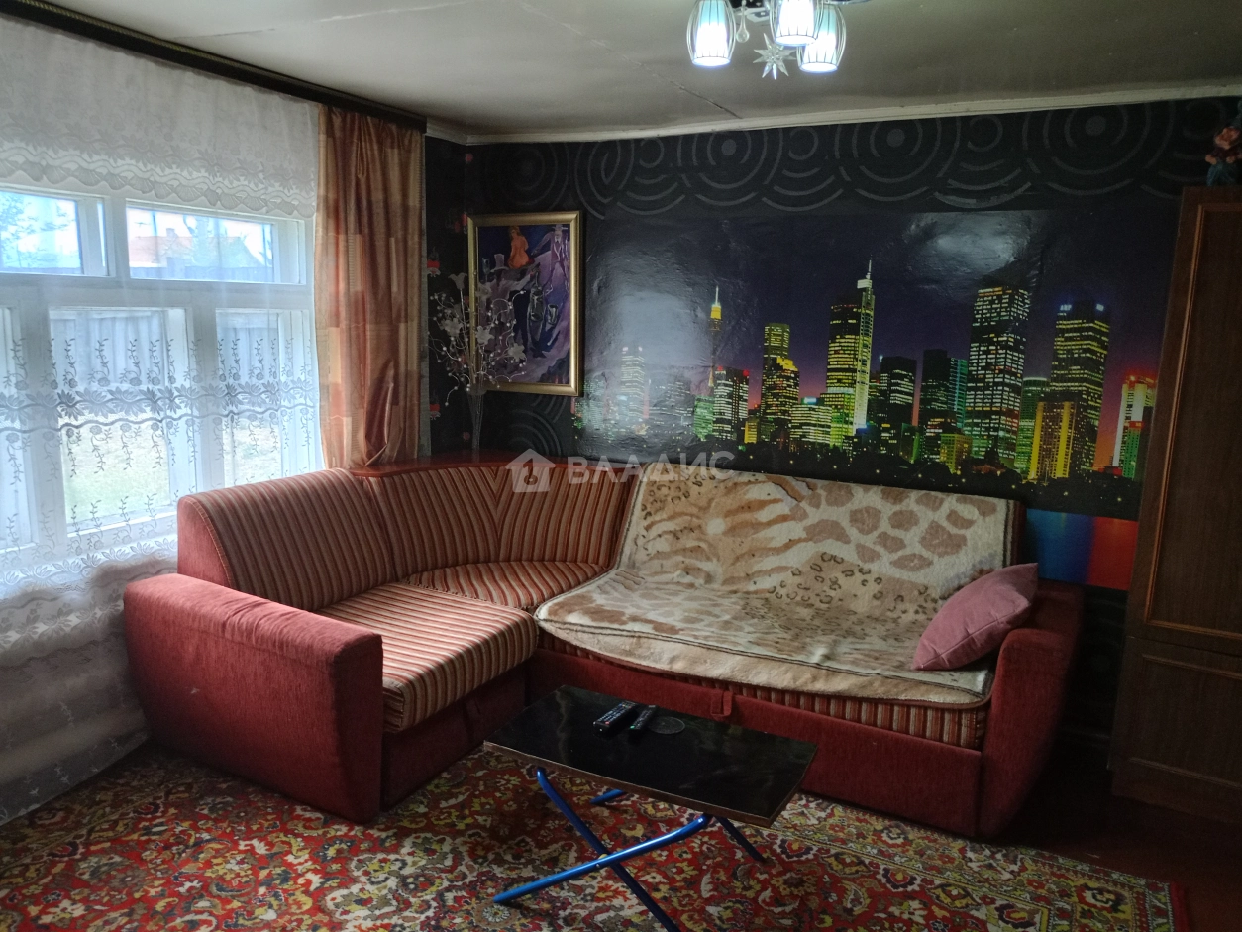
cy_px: 466
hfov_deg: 63.4
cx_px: 621
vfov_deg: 49.8
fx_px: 1005
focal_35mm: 28
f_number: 1.79
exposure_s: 1/50
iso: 4800
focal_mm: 4.7
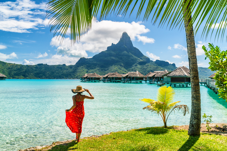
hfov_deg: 54.4
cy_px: 76
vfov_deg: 37.9
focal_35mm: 35
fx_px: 221
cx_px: 114
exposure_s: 1/640
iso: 100
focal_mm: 35
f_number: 5
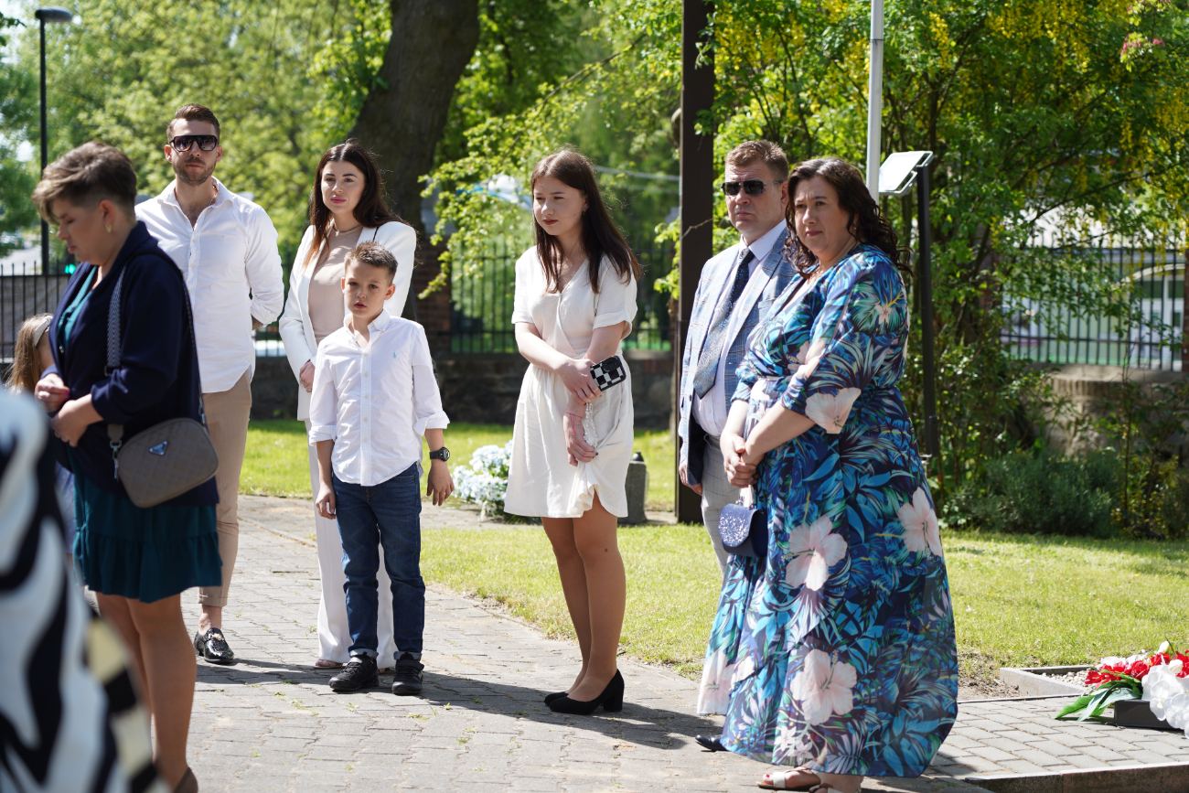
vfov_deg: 13.7
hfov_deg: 20.4
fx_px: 3303
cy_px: 396
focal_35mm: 100
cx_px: 594
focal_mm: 100
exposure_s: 1/320
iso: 100
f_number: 4
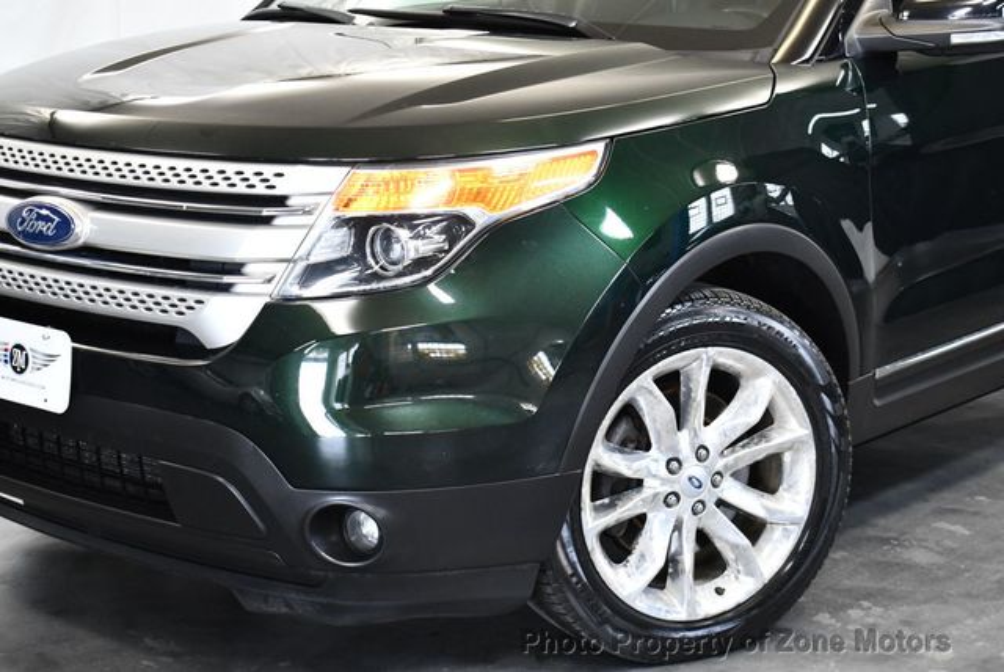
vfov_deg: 19.5
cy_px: 336
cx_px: 502
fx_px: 1954
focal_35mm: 70
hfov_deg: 28.8
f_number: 4.5
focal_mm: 35
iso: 1800
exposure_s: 1/125
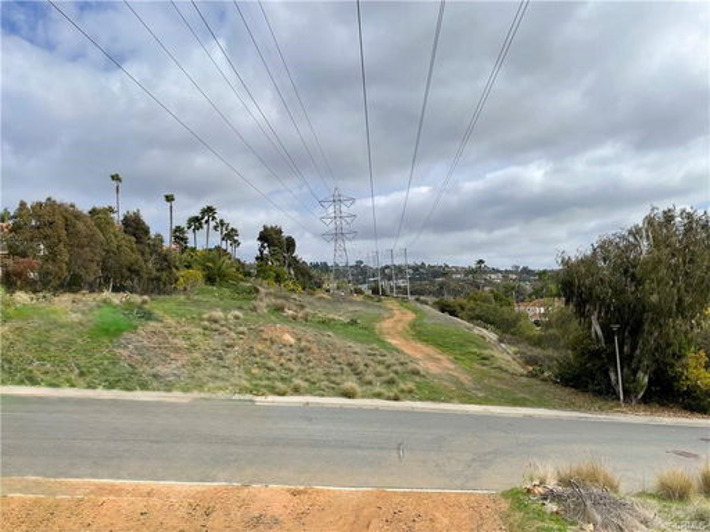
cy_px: 266
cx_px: 355
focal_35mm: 26
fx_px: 533
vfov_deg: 53.1
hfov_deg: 67.3
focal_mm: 4.2
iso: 32
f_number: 1.6
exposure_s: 1/5051
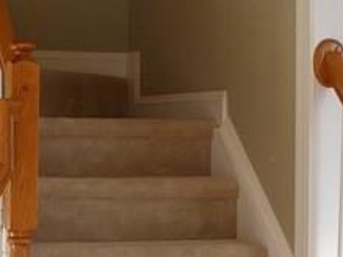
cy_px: 174
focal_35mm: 117
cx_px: 74
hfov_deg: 16.7
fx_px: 1159
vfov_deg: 12.6
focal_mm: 4.3
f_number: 3.3
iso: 200
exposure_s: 1/60
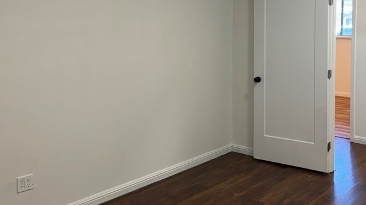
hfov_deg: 45.3
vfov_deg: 26.6
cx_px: 259
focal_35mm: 44
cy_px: 45
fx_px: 427
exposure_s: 1/120
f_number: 1.78
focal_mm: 6.76
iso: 160
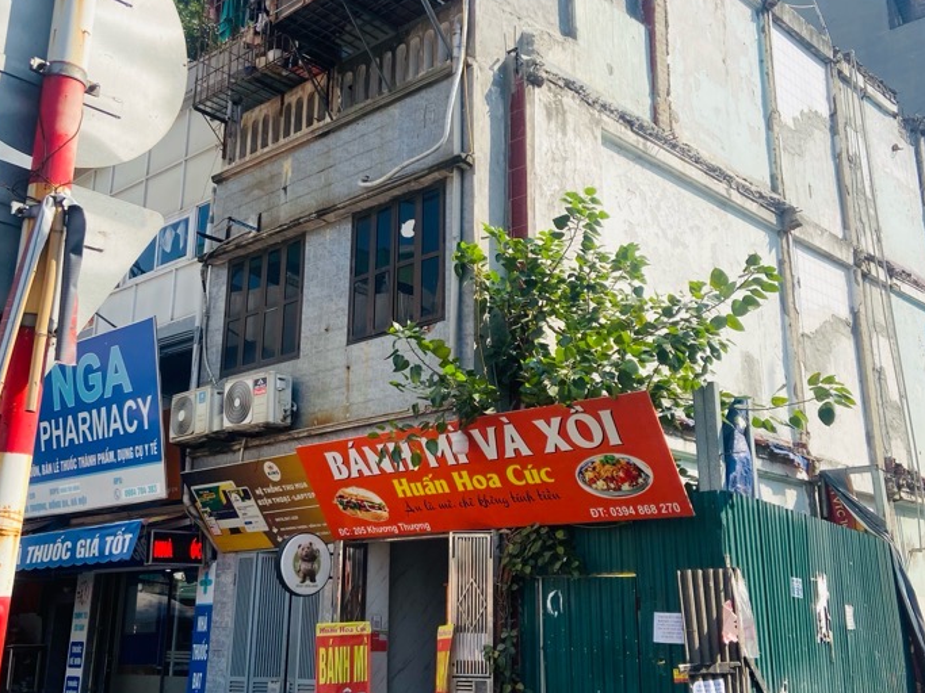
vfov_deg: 36.8
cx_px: 462
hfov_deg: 47.9
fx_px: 1042
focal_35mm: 39
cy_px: 326
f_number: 1.8
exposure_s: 1/2755
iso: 32
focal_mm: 4.25
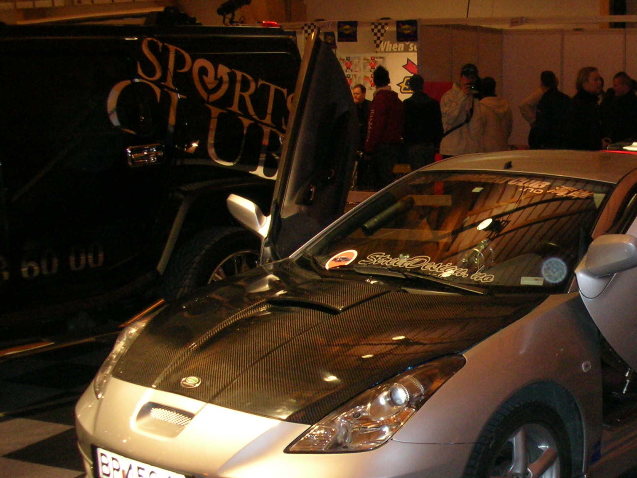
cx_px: 544
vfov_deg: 24.3
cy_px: 321
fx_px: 1104
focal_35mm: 60
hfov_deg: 31.0
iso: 200
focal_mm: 5.8
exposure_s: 1/60.1
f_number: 3
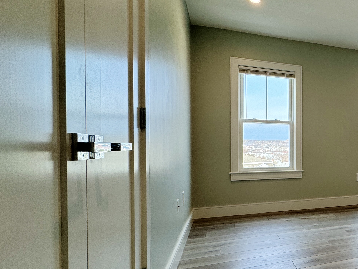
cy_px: 155
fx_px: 300
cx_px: 367
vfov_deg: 48.1
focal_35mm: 29
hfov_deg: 49.0
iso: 80
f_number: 2.2
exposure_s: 1/120
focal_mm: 2.22
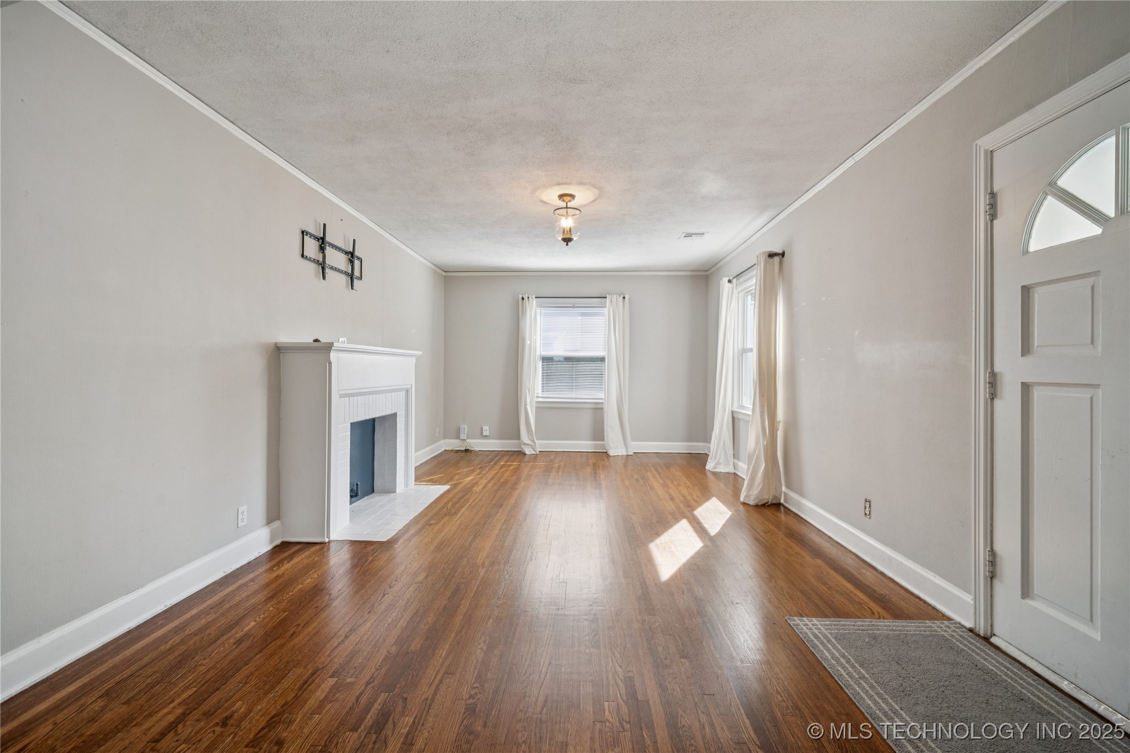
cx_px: 565
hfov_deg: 104.3
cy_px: 376
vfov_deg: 81.2
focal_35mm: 14
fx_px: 439
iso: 640
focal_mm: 14
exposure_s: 1/30
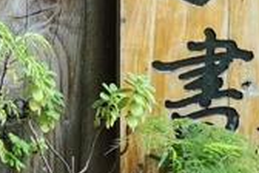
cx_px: -227
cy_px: -70
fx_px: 964
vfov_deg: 10.0
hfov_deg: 13.5
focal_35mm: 134
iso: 125
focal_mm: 3.95
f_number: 1.8
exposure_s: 1/60
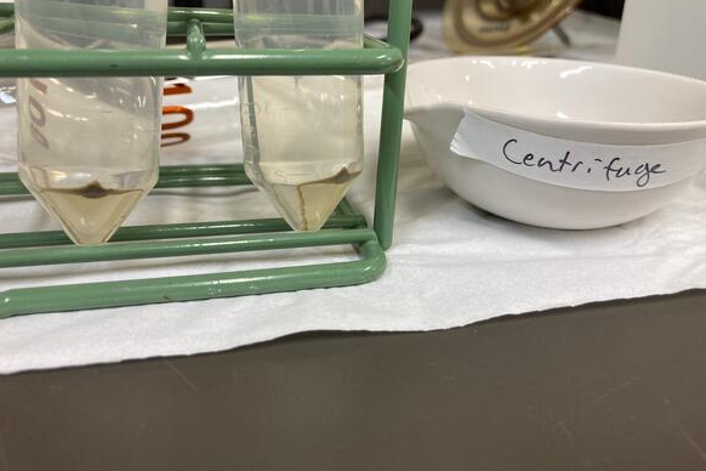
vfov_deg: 43.5
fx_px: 588
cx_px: 357
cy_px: 202
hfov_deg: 61.9
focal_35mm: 30
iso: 64
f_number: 1.8
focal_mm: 3.99
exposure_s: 1/60
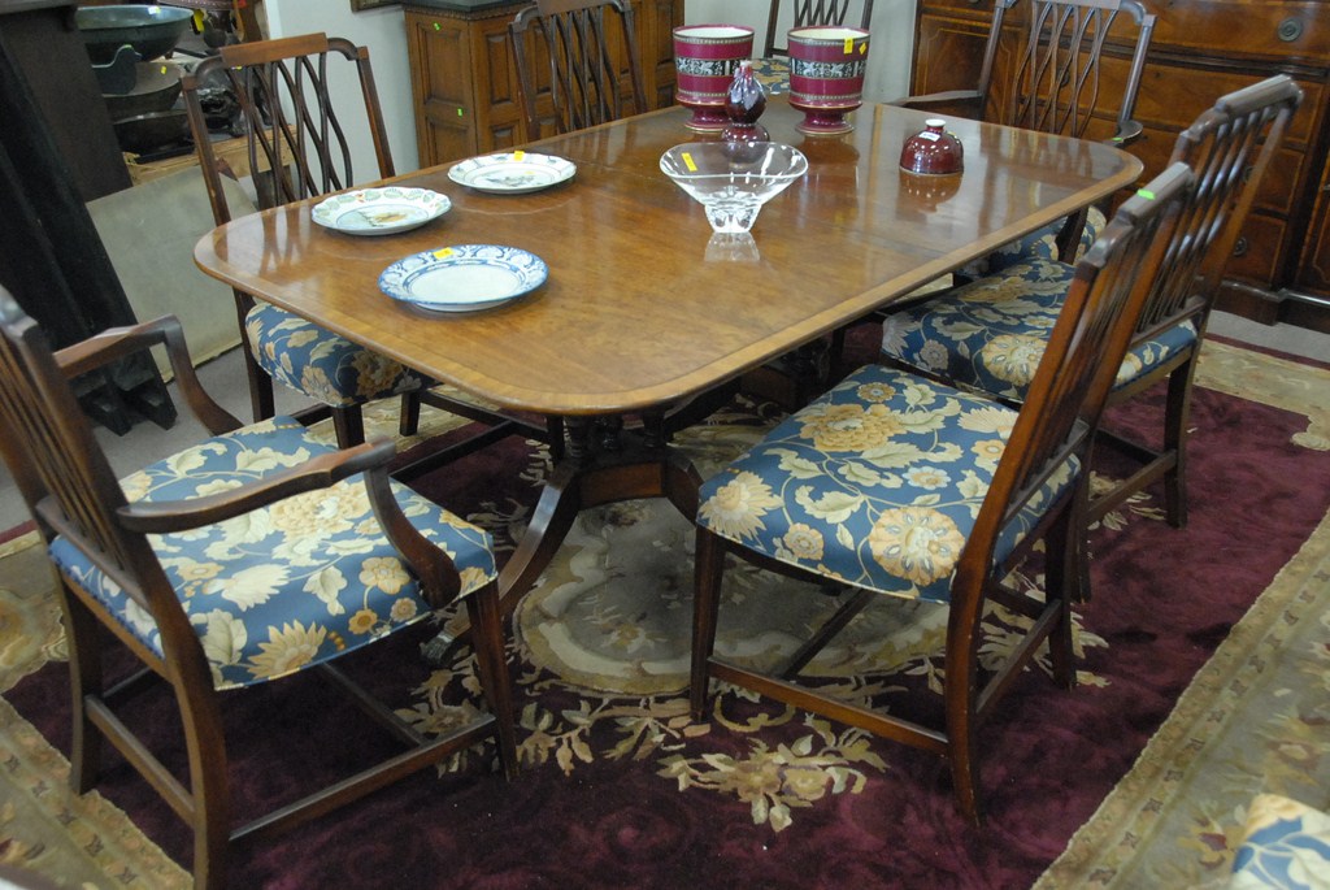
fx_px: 1220
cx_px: 665
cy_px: 445
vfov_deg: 40.1
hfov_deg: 57.2
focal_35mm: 33
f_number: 5
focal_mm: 22
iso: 1600
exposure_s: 1/30
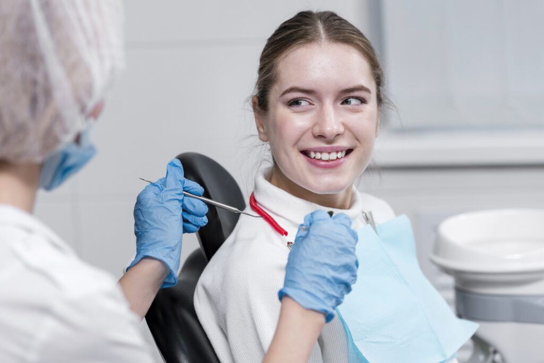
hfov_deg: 16.4
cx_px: 272
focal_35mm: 125
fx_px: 1889
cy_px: 182
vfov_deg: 11.0
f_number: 3.5
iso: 250
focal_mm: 125
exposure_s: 1/160
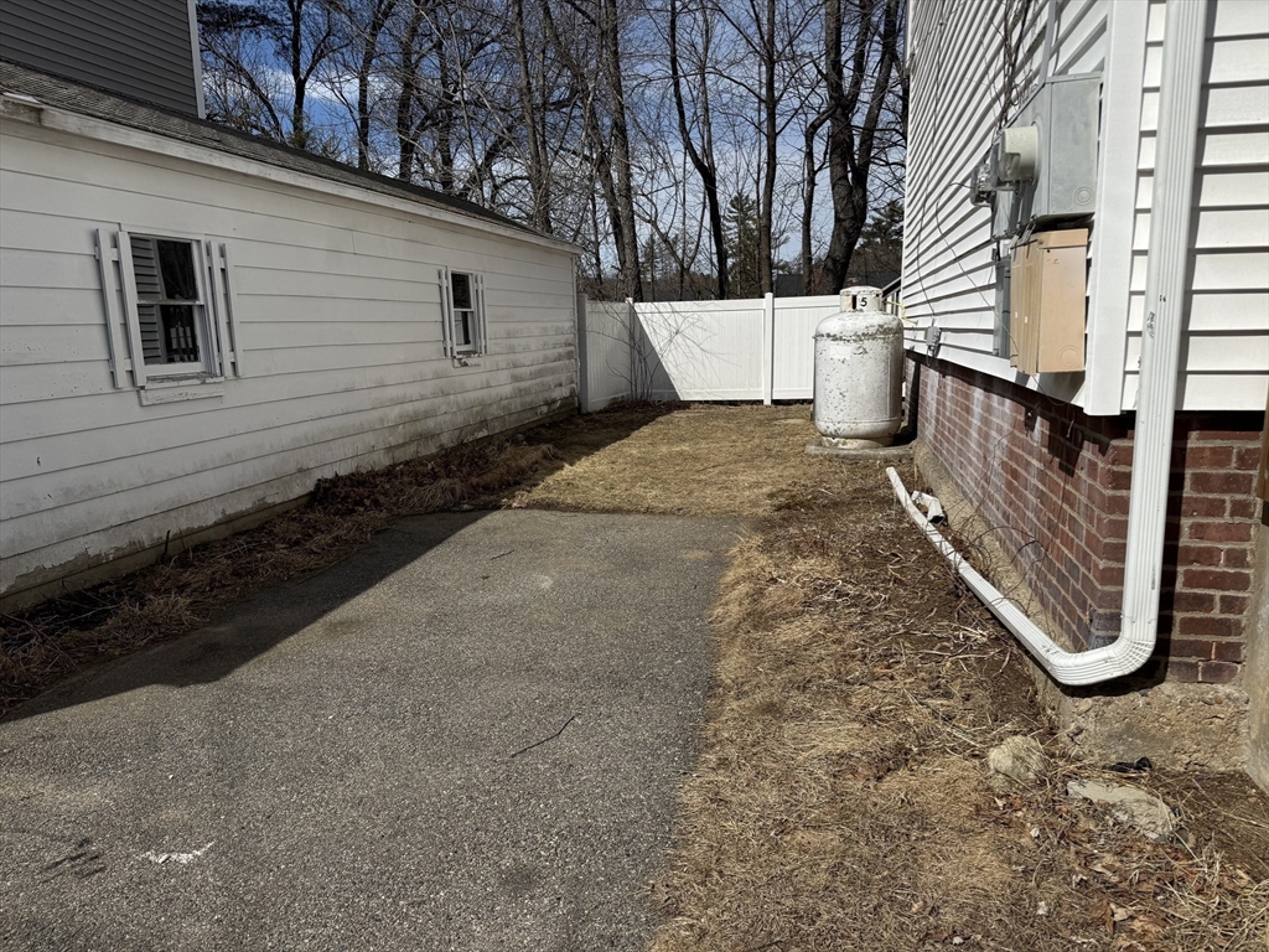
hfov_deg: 71.6
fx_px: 880
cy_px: 476
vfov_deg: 56.8
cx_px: 634
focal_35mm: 24
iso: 80
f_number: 1.78
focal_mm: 6.76
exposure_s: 1/8130
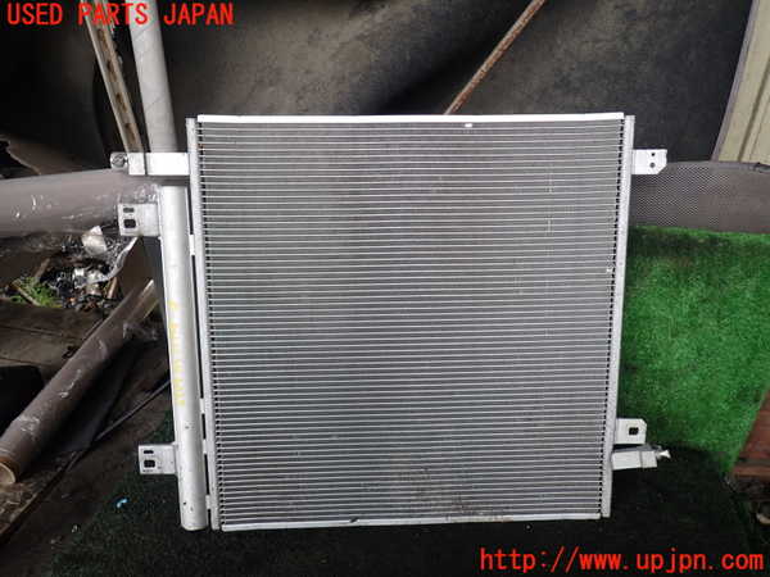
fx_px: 556
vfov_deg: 54.9
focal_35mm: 25
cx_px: 385
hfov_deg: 69.4
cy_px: 288
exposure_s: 1/60
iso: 100
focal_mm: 4.5
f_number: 2
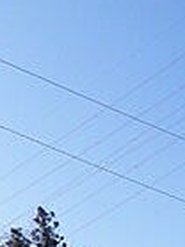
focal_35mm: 106
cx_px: -187
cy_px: 324
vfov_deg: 17.4
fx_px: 756
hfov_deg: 12.3
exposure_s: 1/125
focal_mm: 16
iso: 200
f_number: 11
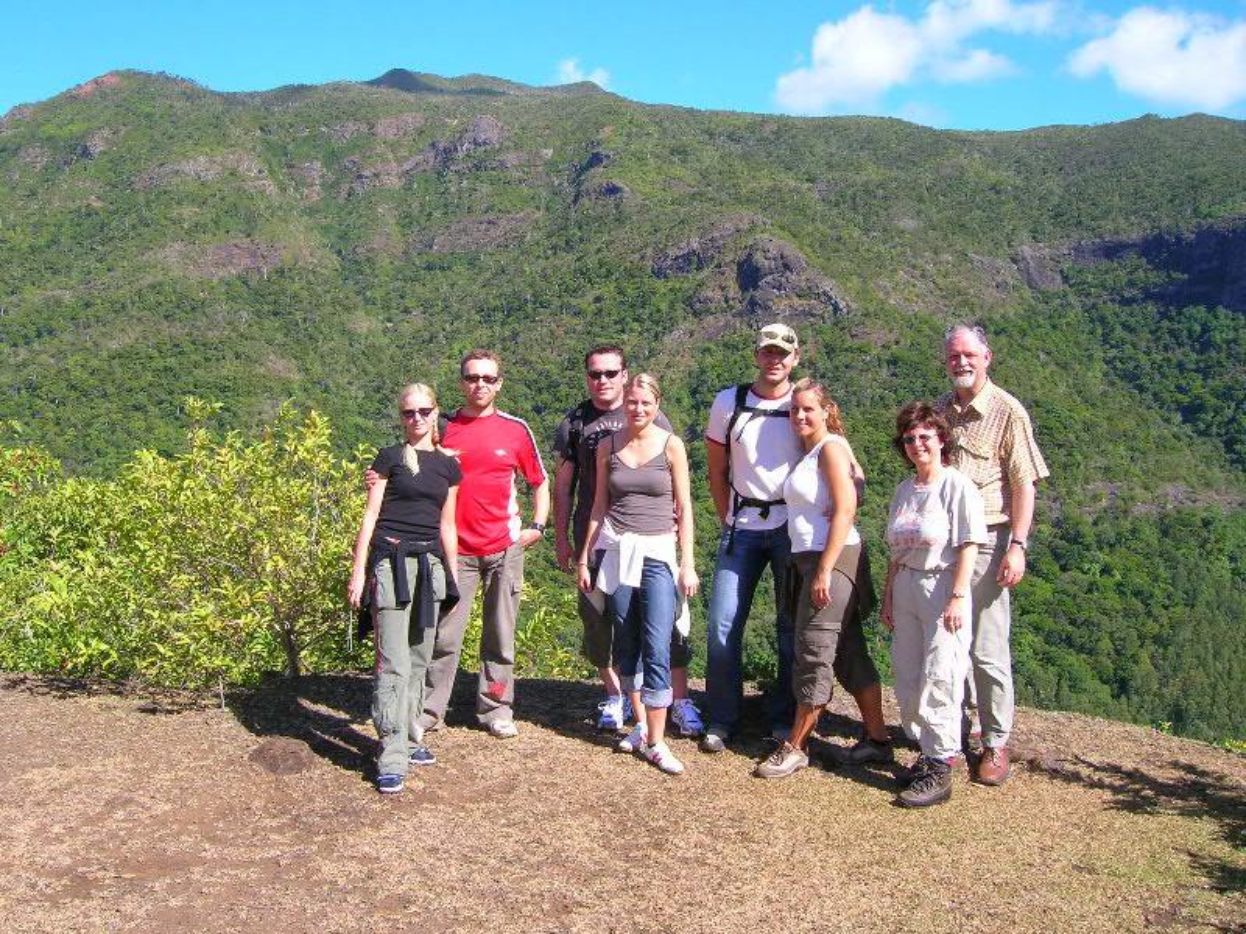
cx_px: 623
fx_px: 1224
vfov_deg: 41.8
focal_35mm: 34
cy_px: 467
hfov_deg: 54.0
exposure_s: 1/224
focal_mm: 5.7
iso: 50
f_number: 4.9
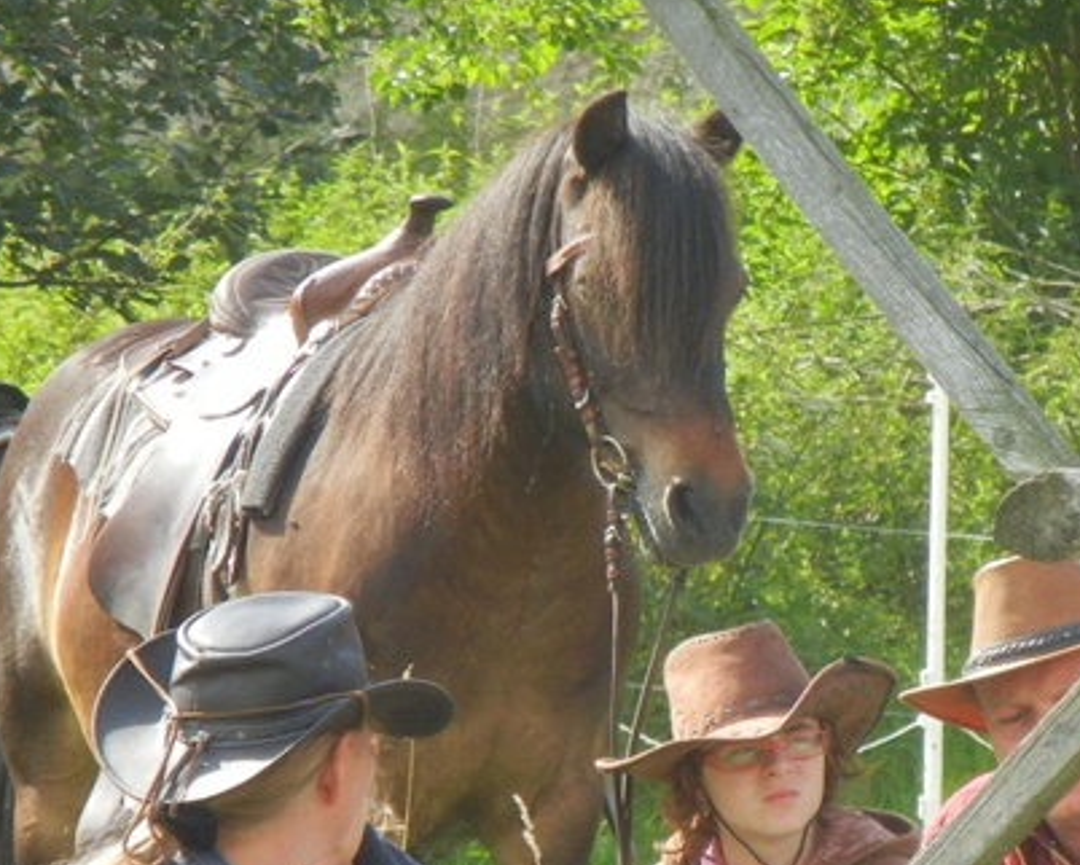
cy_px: 712
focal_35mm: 745
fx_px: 23825
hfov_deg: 2.6
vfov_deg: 2.1
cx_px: 736
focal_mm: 54
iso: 224
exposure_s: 1/250
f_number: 5.6
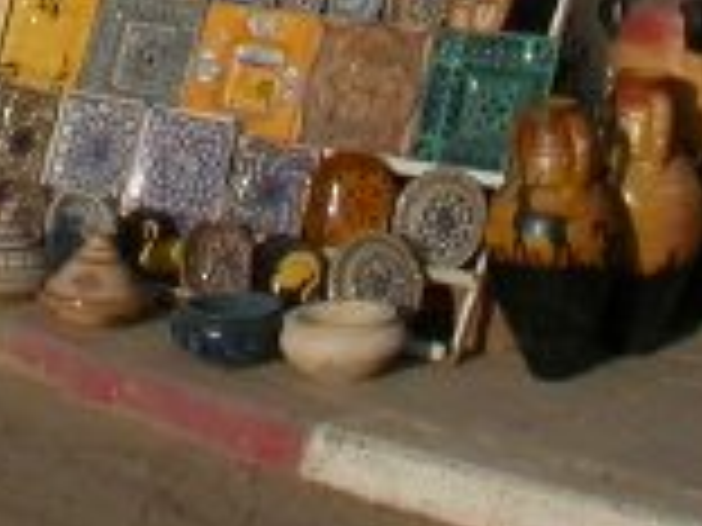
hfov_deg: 10.1
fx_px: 3955
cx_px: 261
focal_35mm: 195
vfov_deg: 7.3
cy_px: -602
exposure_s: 1/254
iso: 100
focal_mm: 7.85
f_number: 6
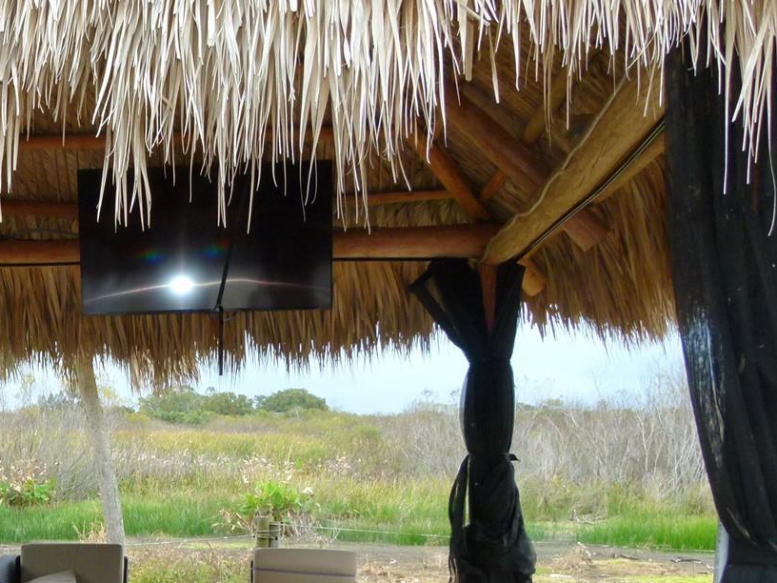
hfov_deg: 37.0
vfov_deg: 28.8
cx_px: 110
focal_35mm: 49
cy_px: 495
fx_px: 1100
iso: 100
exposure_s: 1/100
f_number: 4
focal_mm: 4.5
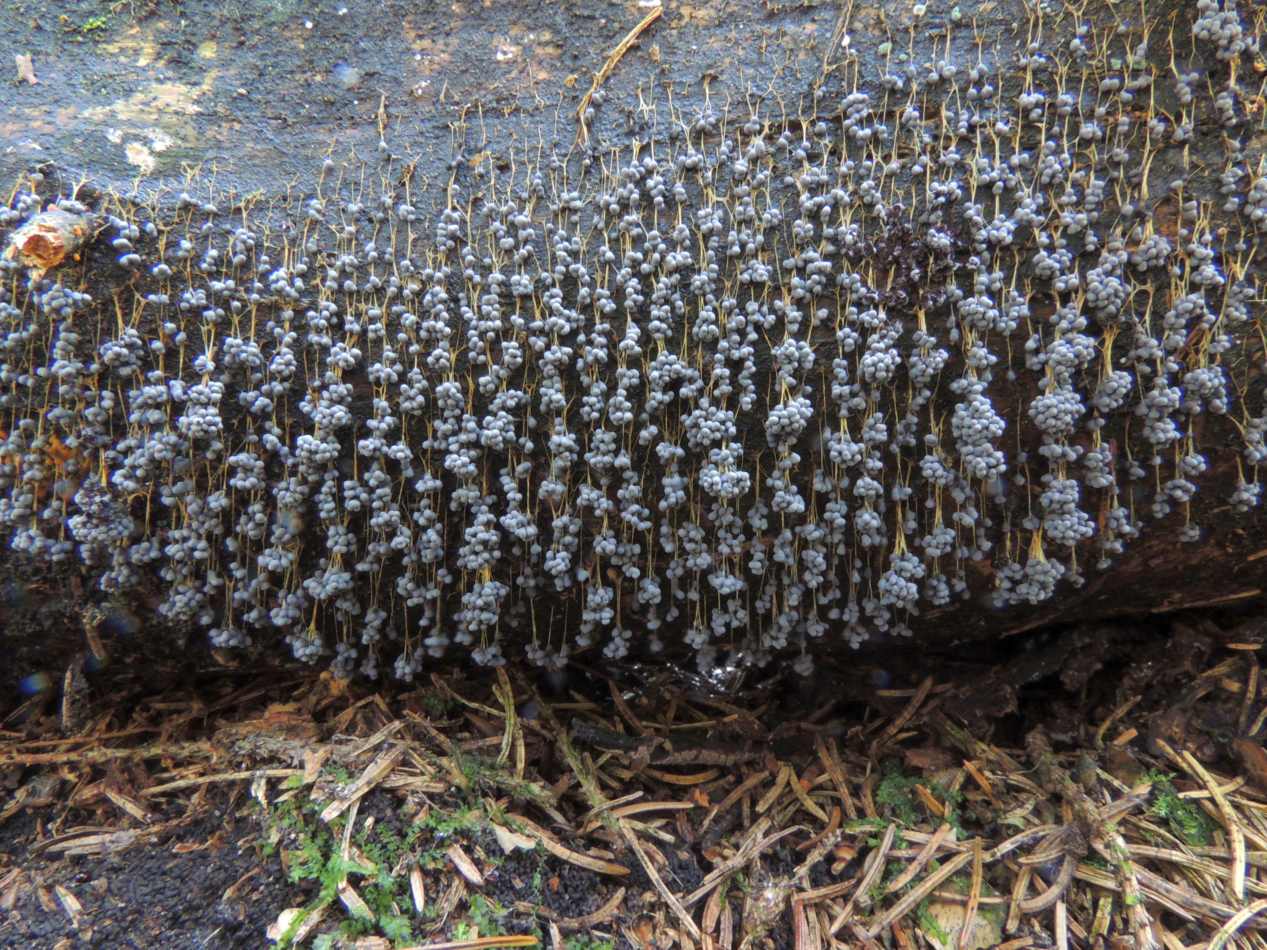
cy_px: 475
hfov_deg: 71.6
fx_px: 878
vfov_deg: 56.8
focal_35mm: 24
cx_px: 634
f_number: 8.3
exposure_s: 4
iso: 100
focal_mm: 4.3
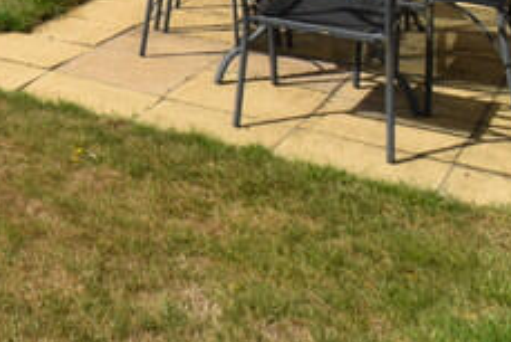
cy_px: -289
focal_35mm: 67
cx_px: -332
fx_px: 952
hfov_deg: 22.3
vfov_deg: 16.6
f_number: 11
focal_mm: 10
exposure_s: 1/200
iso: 100
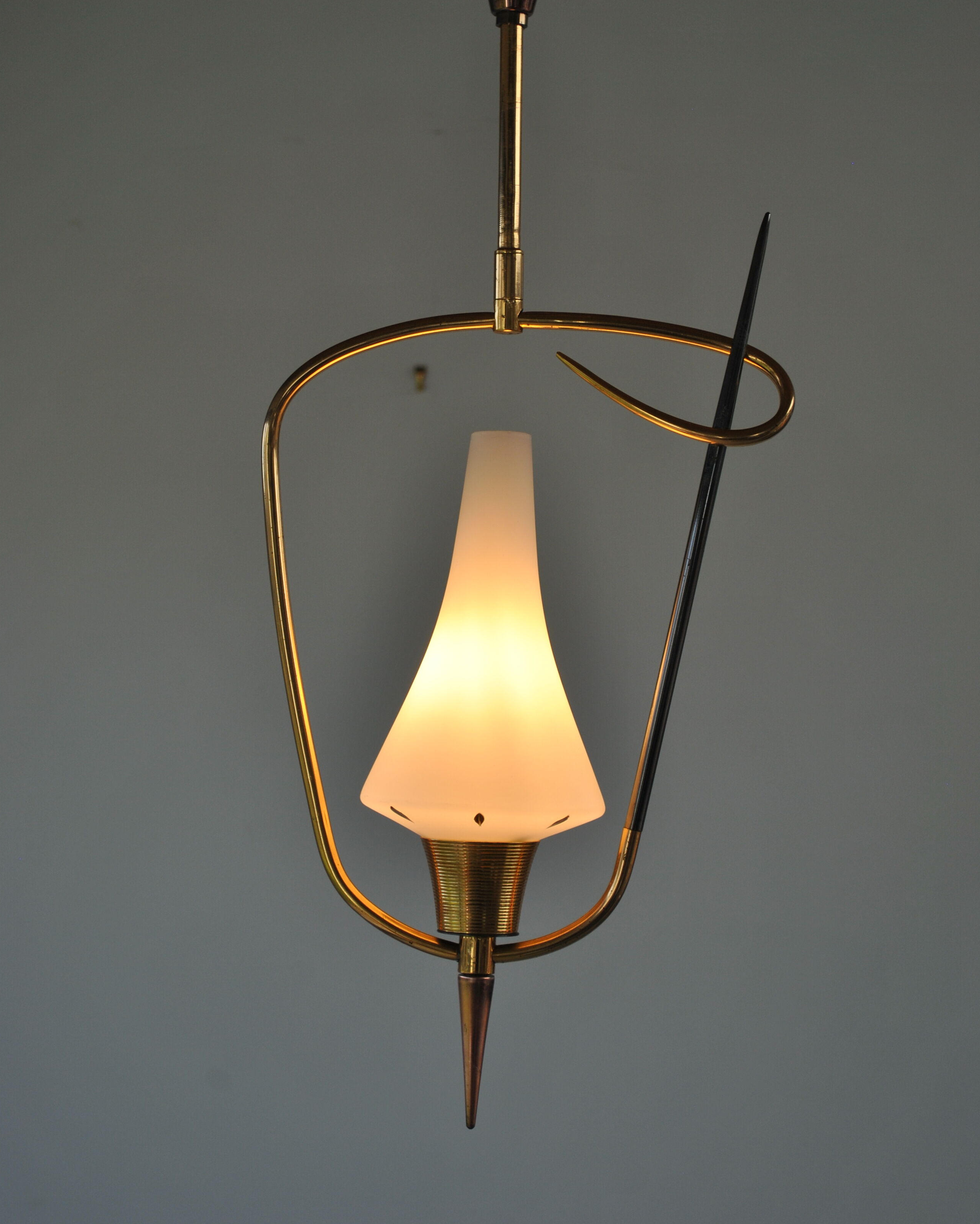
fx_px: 2465
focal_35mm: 68
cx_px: 490
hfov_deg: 22.5
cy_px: 512
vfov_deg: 27.9
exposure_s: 1/160
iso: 100
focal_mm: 40
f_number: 6.3
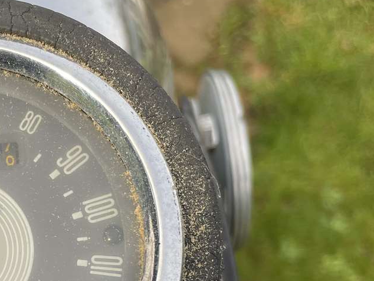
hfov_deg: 22.7
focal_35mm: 82
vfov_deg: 17.5
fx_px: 886
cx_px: -17
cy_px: 293
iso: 32
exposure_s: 1/596
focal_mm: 4.2
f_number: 1.6
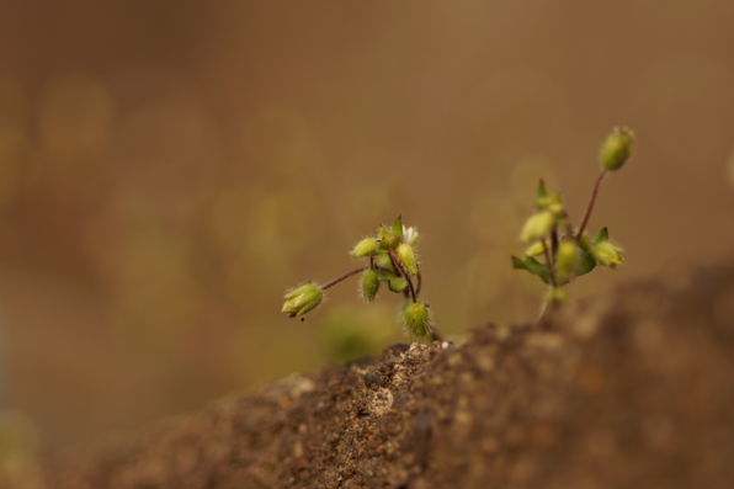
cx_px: 367
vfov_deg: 9.1
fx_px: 3078
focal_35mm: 151
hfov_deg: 13.6
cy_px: 245
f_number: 2.8
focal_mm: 100
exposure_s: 1/640
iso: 100
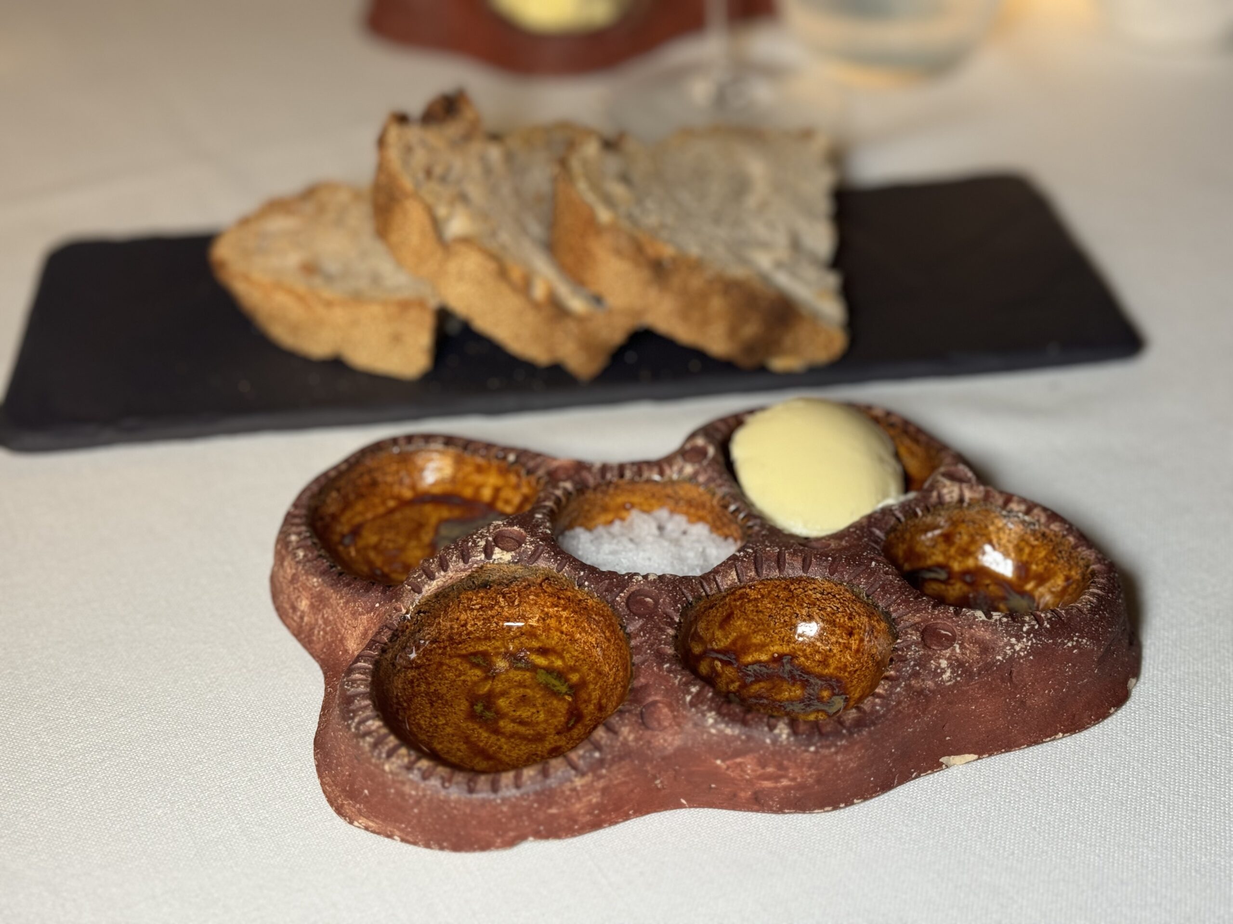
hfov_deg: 39.7
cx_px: 616
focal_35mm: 48
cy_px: 462
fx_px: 1710
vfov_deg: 30.3
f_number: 1.78
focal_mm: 6.76
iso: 125
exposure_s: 1/50
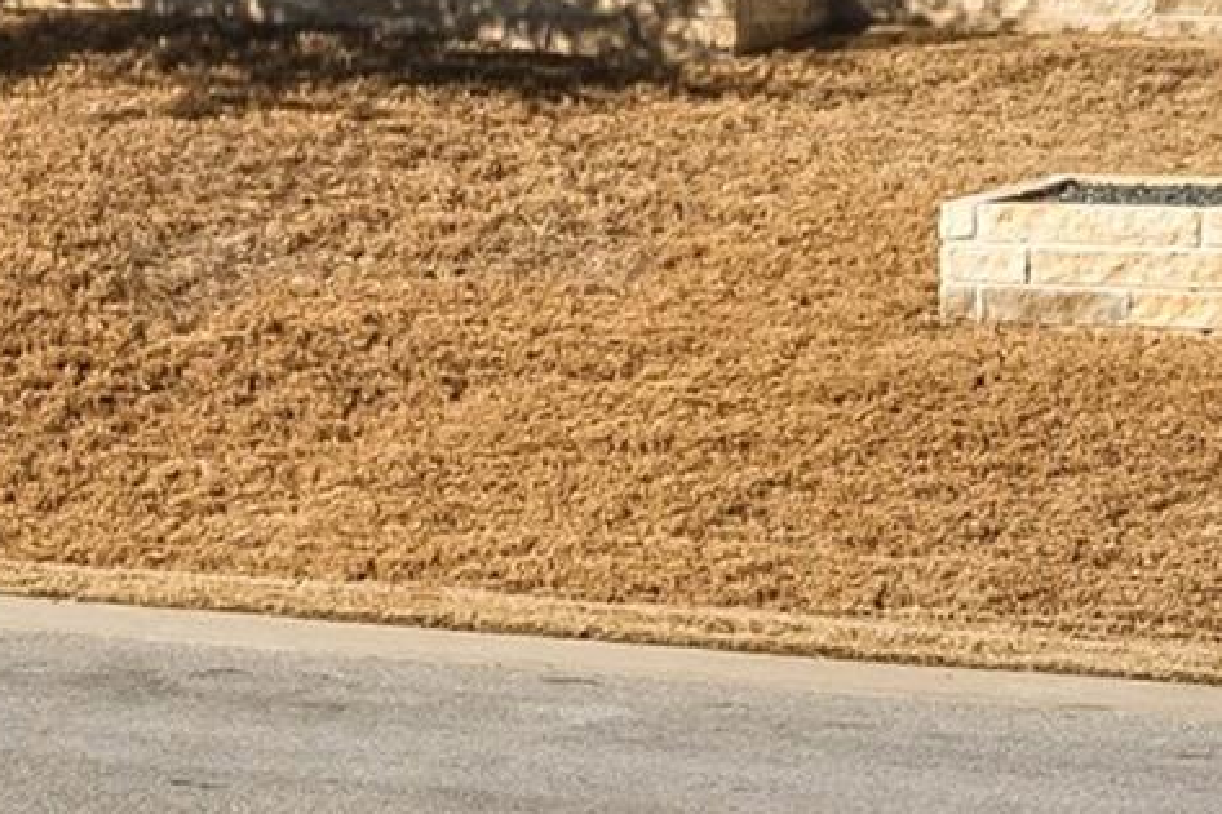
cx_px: 253
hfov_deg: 15.7
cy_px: -792
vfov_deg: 9.8
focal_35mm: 130
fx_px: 4411
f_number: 9
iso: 100
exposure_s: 1/1600
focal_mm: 20.2
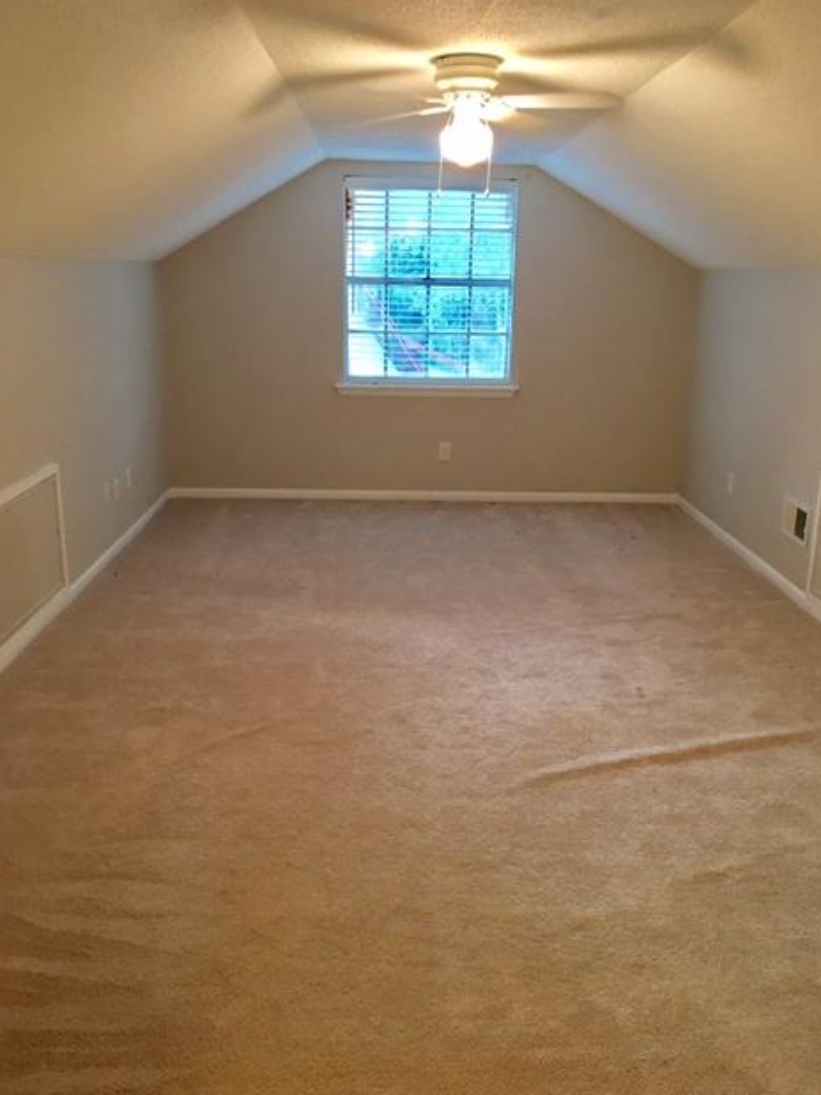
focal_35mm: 30
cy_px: 543
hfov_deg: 46.8
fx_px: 949
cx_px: 409
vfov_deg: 60.0
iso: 100
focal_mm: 4.15
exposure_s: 1/17
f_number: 2.2
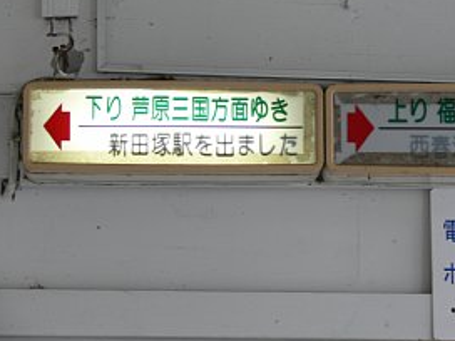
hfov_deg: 11.5
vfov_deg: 8.6
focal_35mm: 172
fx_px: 2261
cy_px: 147
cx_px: 325
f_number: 3.6
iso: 80
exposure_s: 1/40
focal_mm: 24.7
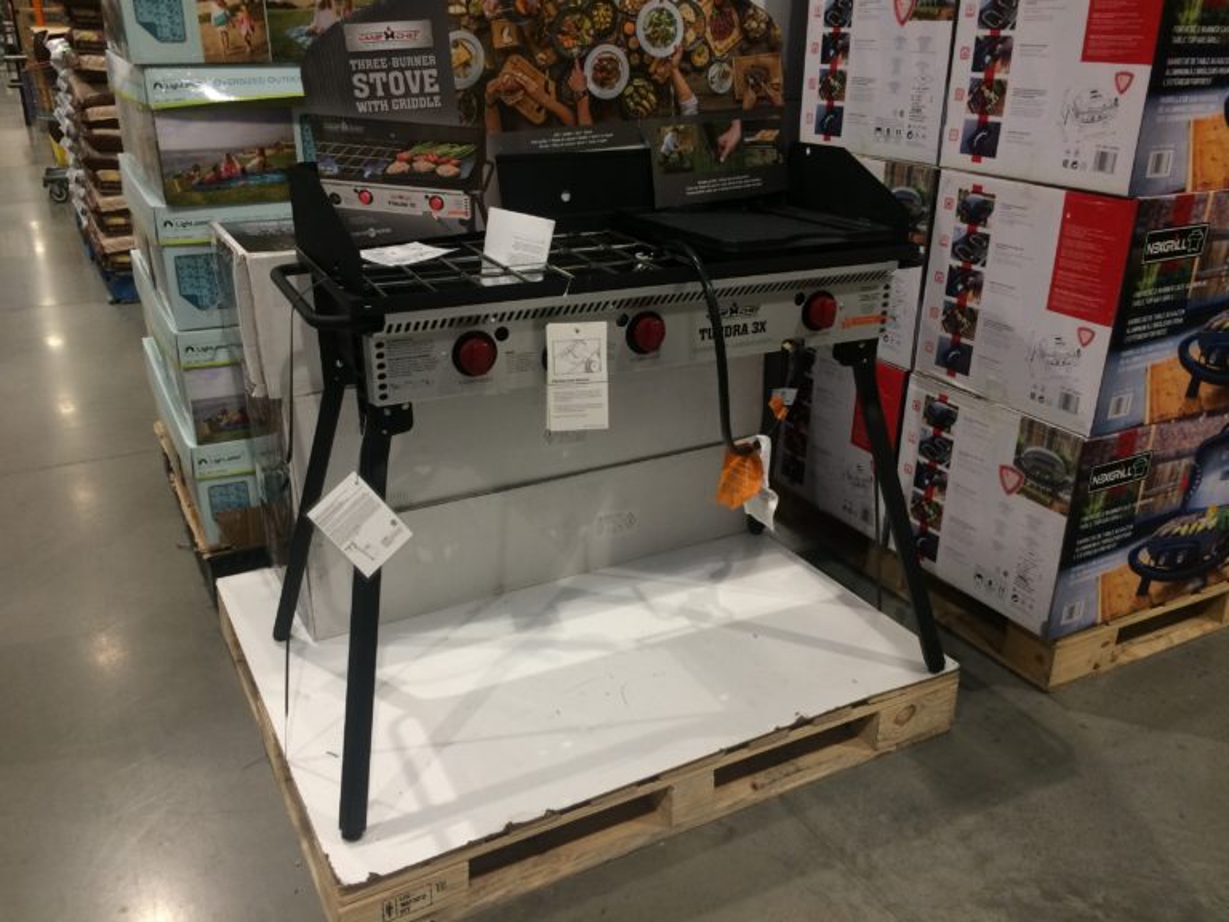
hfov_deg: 61.7
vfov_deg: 48.2
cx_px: 614
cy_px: 461
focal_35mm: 29
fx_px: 1030
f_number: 2.2
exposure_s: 1/30
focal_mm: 4.15
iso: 50
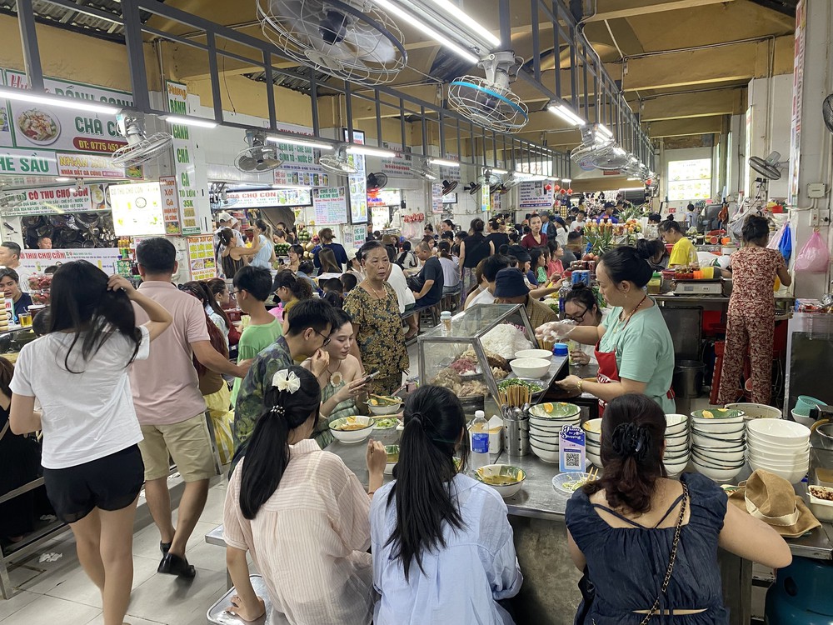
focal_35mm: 26
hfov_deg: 67.3
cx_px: 416
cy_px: 312
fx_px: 626
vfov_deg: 53.1
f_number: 1.8
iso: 100
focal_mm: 4.25
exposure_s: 1/50
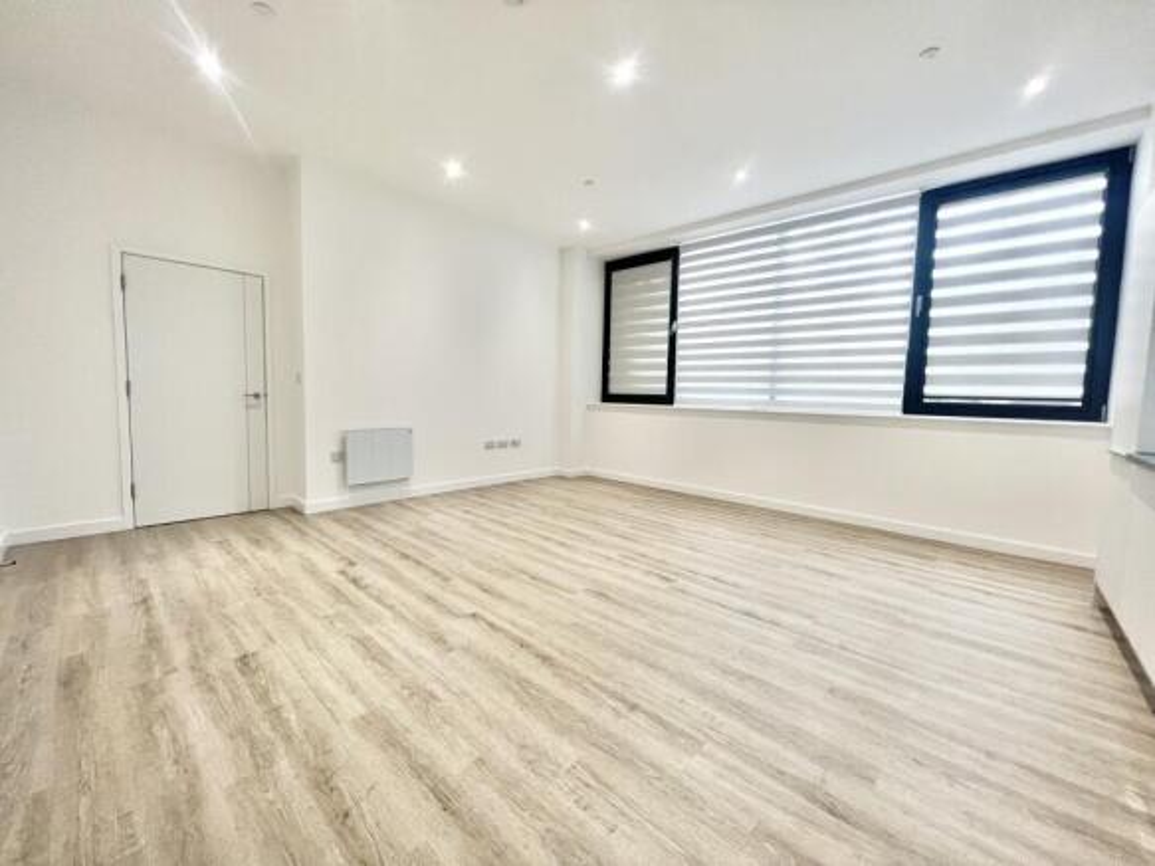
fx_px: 434
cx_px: 578
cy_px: 433
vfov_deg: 89.9
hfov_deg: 106.2
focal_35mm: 13
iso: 160
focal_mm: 1.57
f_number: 1.8
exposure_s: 1/99
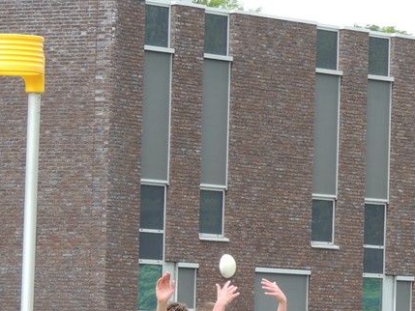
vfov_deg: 4.0
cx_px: 305
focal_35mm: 370
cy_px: 277
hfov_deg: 5.4
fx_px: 4437
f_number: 4.4
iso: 100
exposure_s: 1/250
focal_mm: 27.6
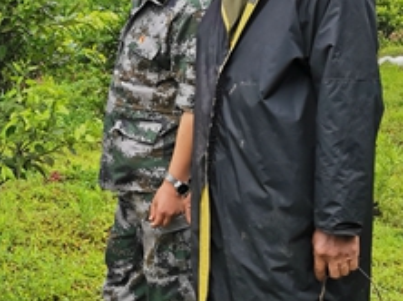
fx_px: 872
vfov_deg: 19.6
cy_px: 109
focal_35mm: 75
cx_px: -107
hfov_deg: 23.3
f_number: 1.8
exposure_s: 1/198
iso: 50
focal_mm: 4.75
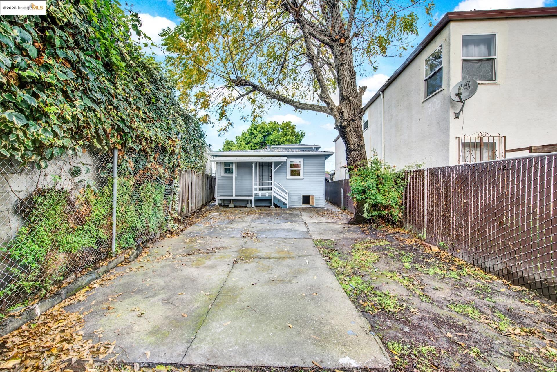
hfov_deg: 104.2
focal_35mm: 14
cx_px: 278
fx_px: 217
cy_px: 186
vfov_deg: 81.3
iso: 100
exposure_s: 1/13
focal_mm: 14
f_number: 14
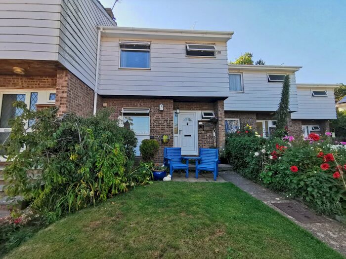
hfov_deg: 94.5
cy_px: 130
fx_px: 160
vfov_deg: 78.1
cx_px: 173
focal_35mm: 16
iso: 50
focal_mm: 2.35
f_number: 2.2
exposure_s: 1/409
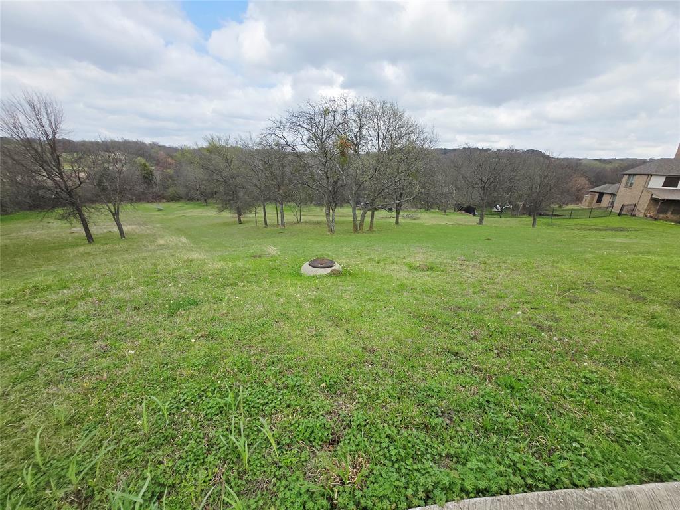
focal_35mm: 13
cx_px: 340
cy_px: 255
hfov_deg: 106.2
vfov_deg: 89.9
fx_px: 255
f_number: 2.2
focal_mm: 1.7
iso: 25
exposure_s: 1/668
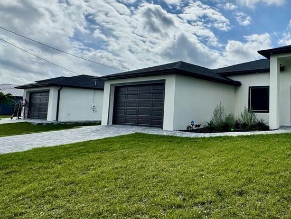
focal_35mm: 26
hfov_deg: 58.6
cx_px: 256
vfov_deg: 52.9
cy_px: 93
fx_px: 219
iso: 40
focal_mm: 2.22
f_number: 2.2
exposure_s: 1/4132
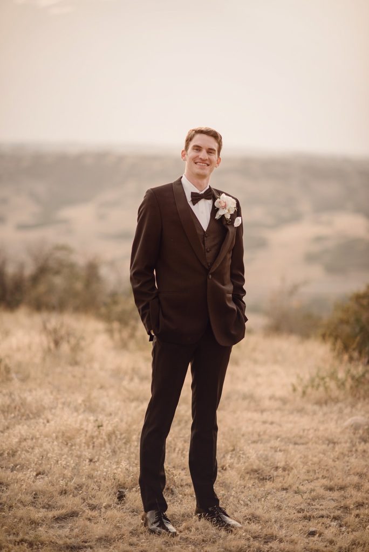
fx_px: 1305
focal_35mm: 85
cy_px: 276
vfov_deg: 23.9
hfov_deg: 16.1
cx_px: 184
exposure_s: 1/2500
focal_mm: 85
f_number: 1.8
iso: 200
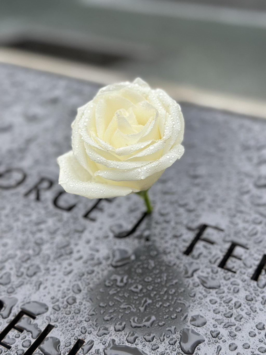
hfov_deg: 30.3
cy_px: 178
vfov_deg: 39.7
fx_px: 492
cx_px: 133
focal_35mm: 48
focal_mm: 6.86
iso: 80
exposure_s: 1/590
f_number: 1.78
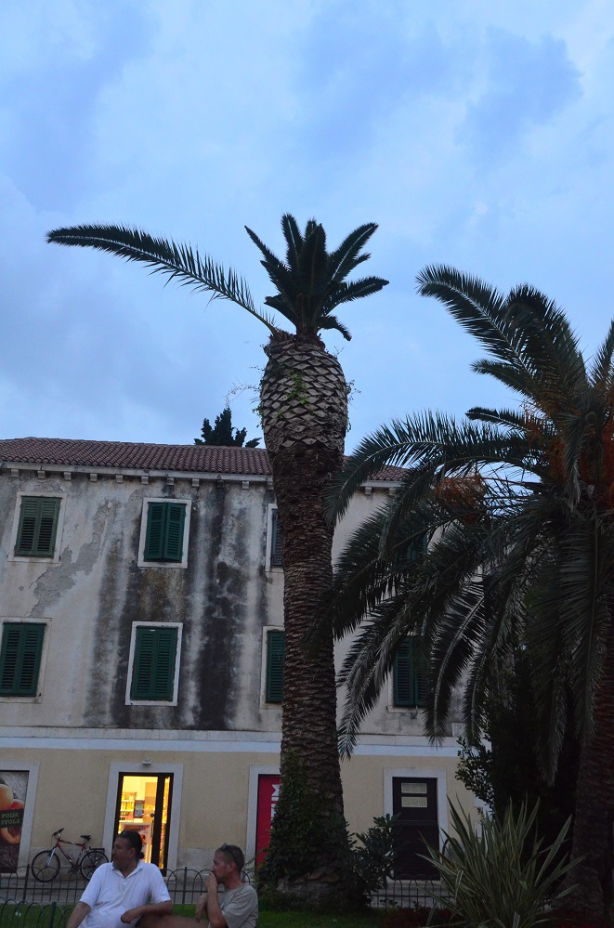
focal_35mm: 36
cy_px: 464
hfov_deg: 36.7
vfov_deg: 53.2
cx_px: 307
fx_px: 926
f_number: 5.6
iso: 2500
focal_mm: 24
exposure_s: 1/30
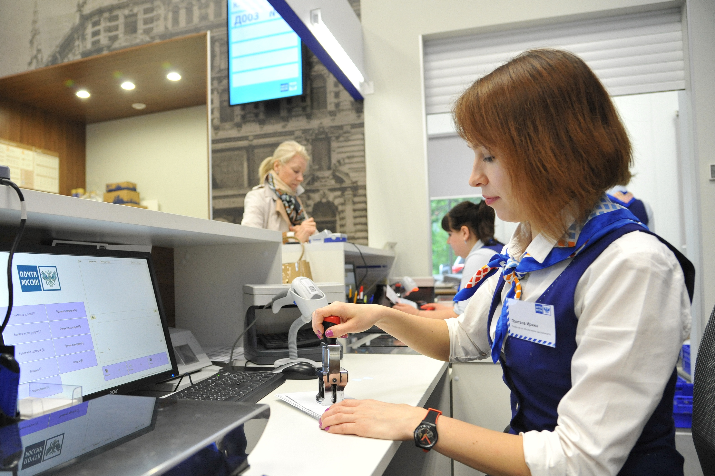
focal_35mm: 28
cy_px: 259
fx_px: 556
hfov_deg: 65.2
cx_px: 306
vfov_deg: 46.3
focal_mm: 24
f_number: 4
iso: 2000
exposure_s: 1/125
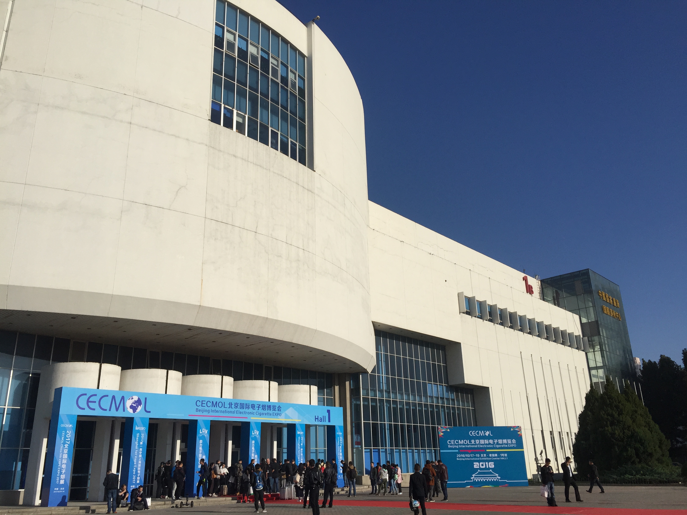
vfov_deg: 48.2
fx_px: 576
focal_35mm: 29
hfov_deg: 61.7
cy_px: 258
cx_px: 344
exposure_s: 1/4950
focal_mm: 4.15
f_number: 2.2
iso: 32
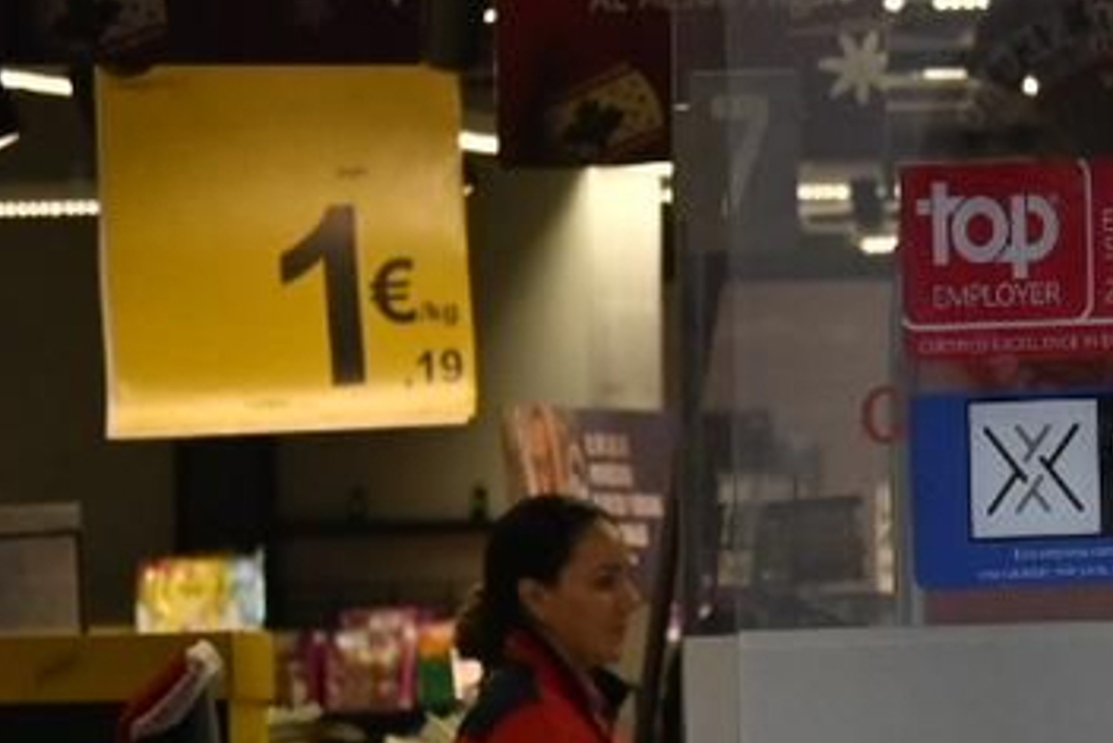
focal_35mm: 886
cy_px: 637
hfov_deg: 2.3
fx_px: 27402
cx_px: 2299
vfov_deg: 1.6
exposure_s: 1/250
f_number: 5.3
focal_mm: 130
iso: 800
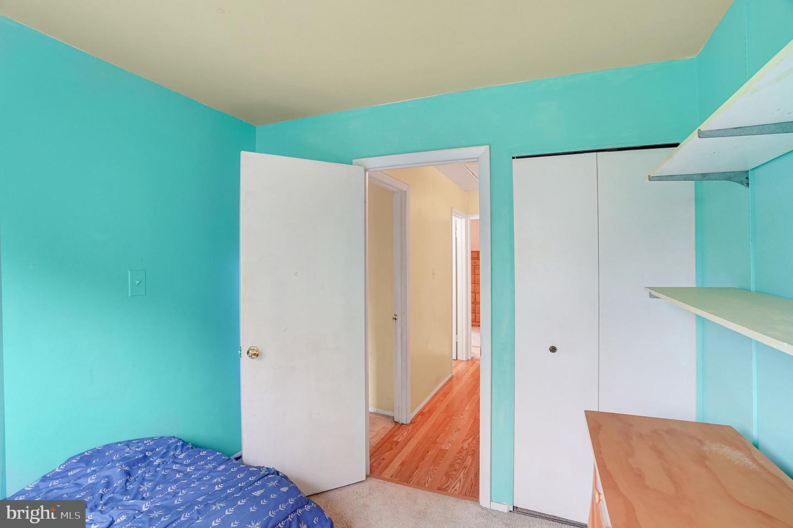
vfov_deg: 70.4
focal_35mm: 17
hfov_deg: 93.3
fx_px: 374
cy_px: 264
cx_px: 396
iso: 1250
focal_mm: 17
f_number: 8
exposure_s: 1/10
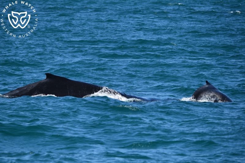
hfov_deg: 5.4
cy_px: 82
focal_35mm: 380
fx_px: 2585
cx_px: 122
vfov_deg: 3.6
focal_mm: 380
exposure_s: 1/8000
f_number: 6
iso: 1250
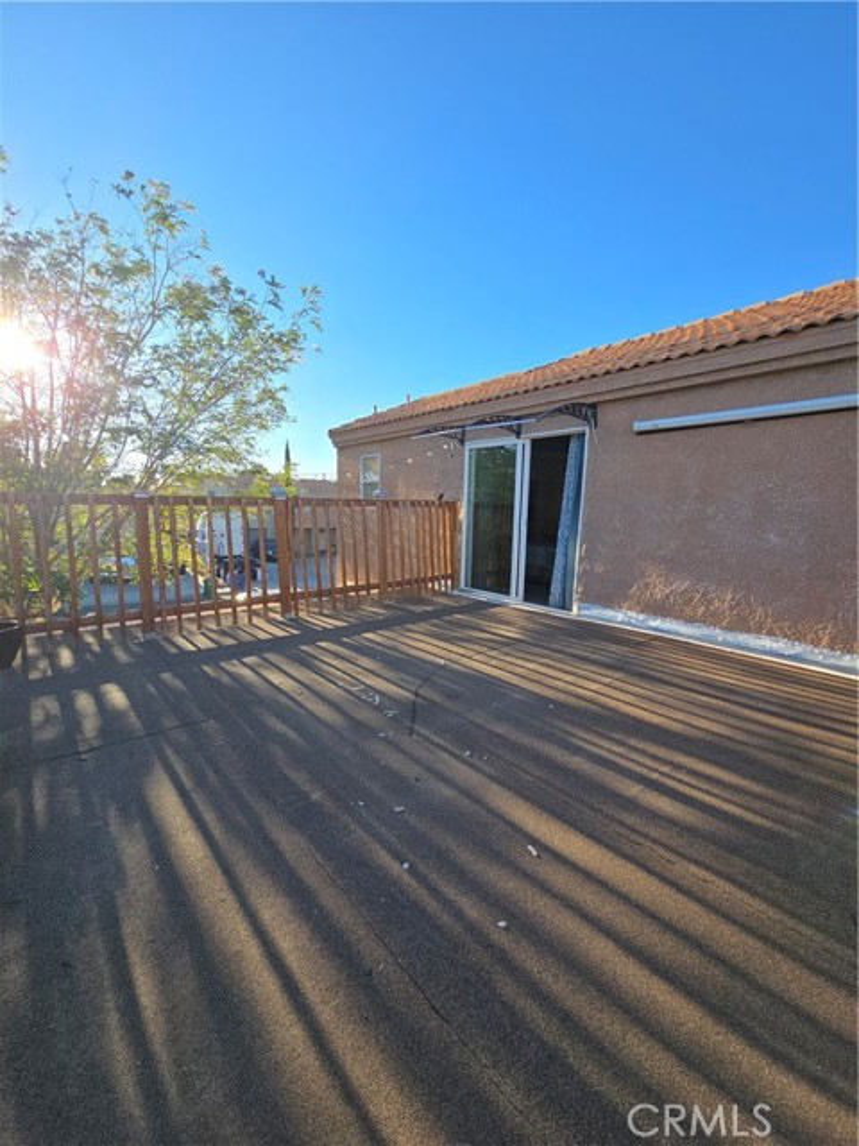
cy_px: 573
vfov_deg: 106.2
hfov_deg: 89.9
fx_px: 430
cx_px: 430
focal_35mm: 13
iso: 50
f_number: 2.2
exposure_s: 1/1154
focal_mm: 2.2
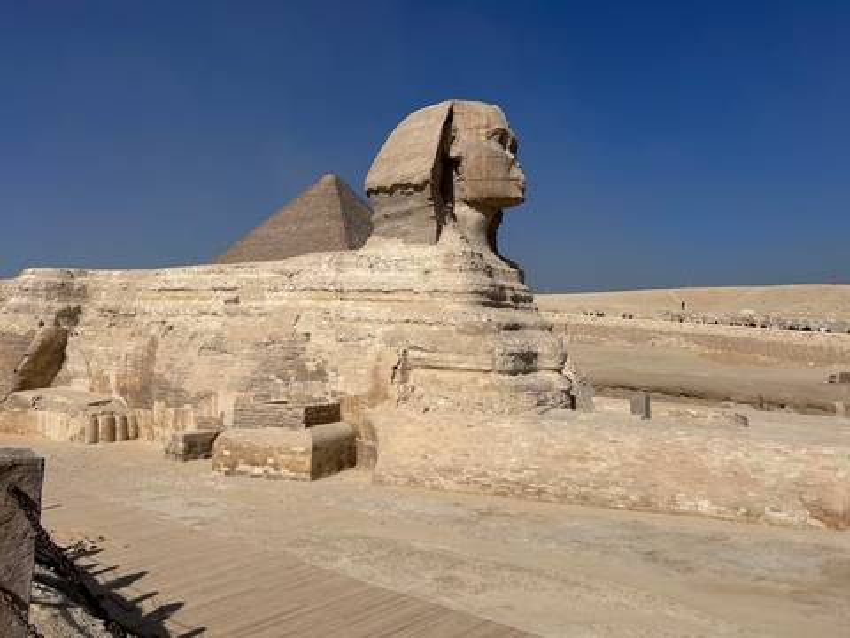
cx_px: 425
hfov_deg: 67.3
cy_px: 319
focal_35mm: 26
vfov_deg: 53.1
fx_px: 638
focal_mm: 5.7
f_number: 1.5
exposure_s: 1/14286
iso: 50
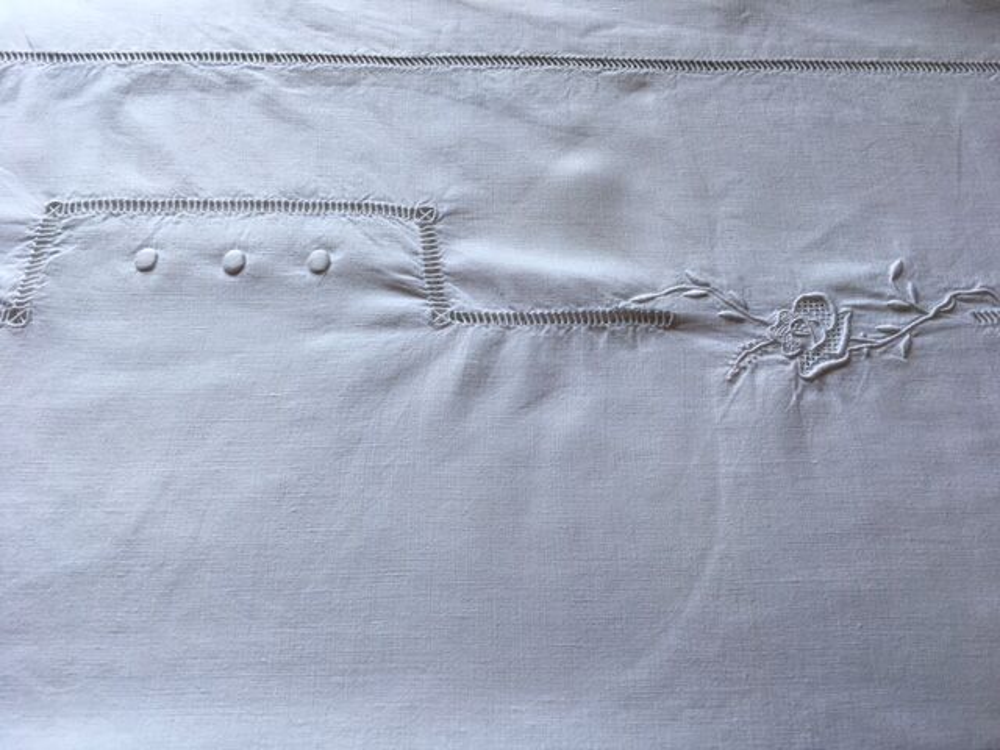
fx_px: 838
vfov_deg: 48.2
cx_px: 500
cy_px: 375
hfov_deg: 61.7
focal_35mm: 29
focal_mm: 4.15
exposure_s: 1/105
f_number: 2.2
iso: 25
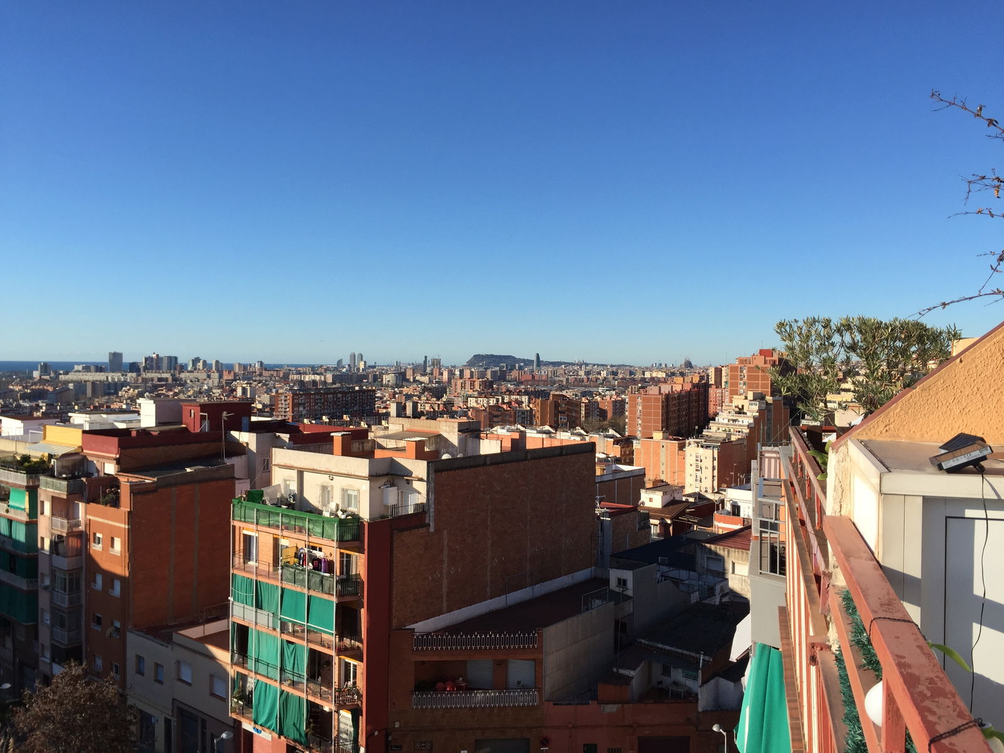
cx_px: 502
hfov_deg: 61.7
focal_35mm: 29
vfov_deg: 48.2
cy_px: 376
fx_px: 841
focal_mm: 4.15
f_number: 2.2
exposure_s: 1/1647
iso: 32
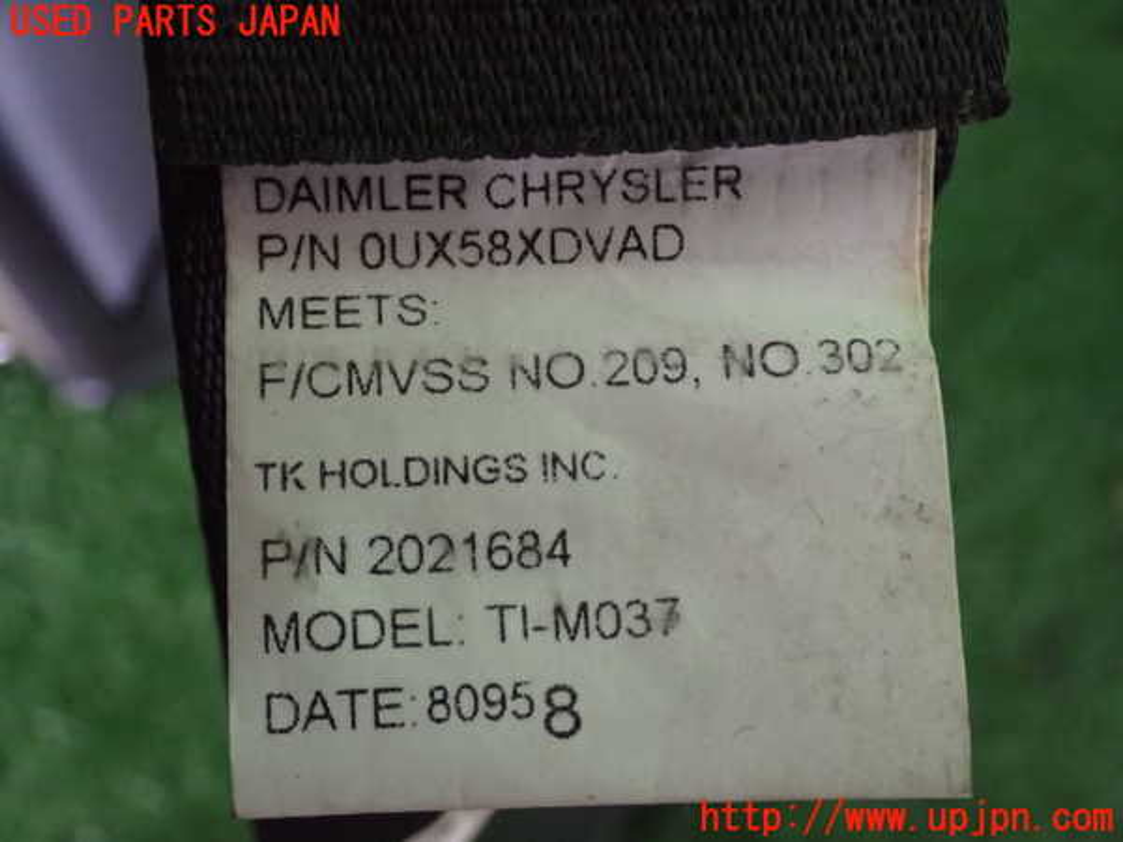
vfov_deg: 25.2
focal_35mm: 58
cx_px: 562
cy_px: 421
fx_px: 1882
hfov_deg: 33.2
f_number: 3.5
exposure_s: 1/320
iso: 1250
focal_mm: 10.35
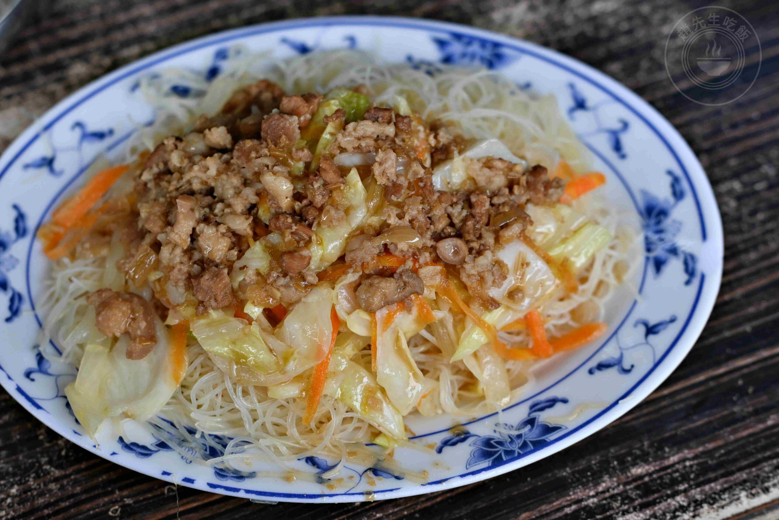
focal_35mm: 75
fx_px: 1623
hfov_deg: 27.0
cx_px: 390
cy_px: 260
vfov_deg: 18.2
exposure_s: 1/200
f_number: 3.2
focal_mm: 50
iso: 110
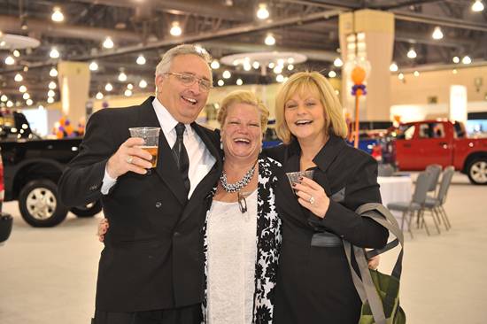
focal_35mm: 56
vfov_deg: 24.2
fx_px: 757
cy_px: 162
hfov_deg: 35.7
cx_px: 244
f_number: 3.5
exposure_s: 1/125
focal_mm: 56
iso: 1250
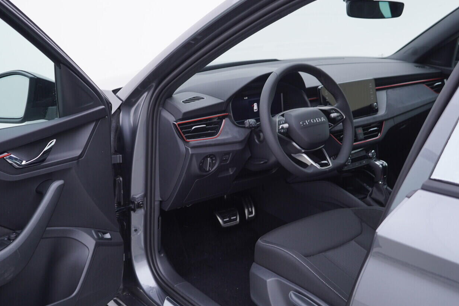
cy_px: 165
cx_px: 212
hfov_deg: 46.4
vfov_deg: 31.9
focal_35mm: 42
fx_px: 536
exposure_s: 1/50
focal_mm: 24
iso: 125
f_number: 3.2
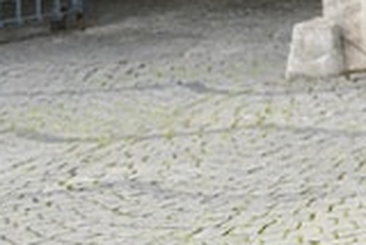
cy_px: -216
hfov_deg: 9.2
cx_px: 1144
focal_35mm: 173
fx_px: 1760
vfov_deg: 7.7
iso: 64
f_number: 3.2
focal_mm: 27
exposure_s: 1/100
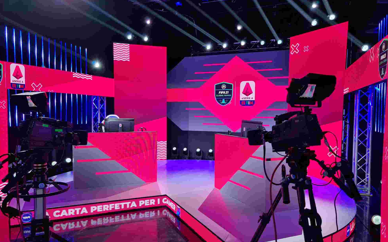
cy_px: 130
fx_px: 296
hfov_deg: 66.5
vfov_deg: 44.5
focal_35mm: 28
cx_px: 195
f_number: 1.8
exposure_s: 1/50
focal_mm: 5.4
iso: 160
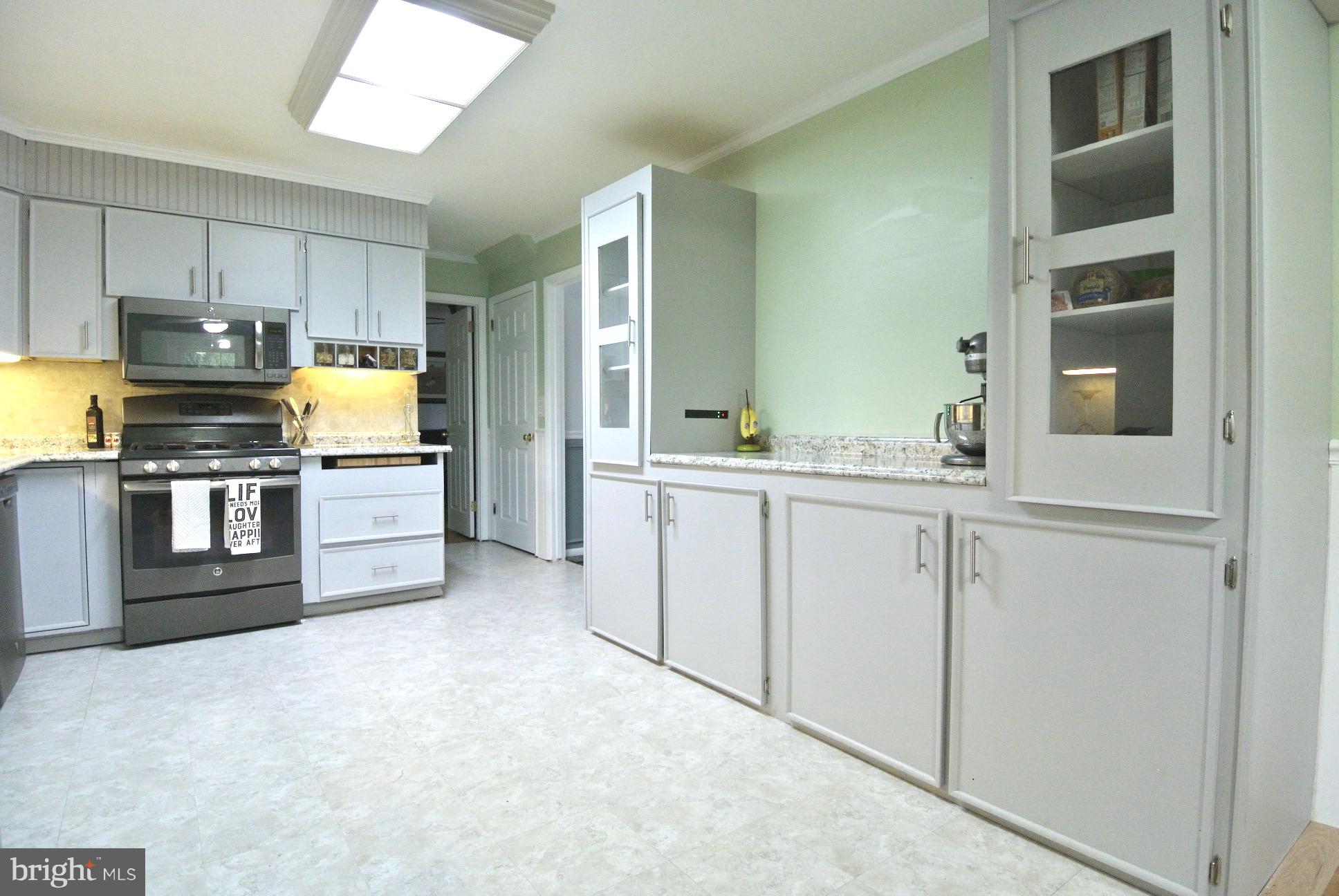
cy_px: 448
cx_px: 670
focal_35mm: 18
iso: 400
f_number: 3.5
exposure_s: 1/40
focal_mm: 6.7
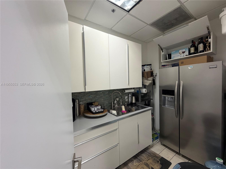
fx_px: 91
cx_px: 113
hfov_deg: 102.1
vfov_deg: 85.7
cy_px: 84
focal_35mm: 14
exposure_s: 1/120
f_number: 2.2
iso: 320
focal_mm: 2.22
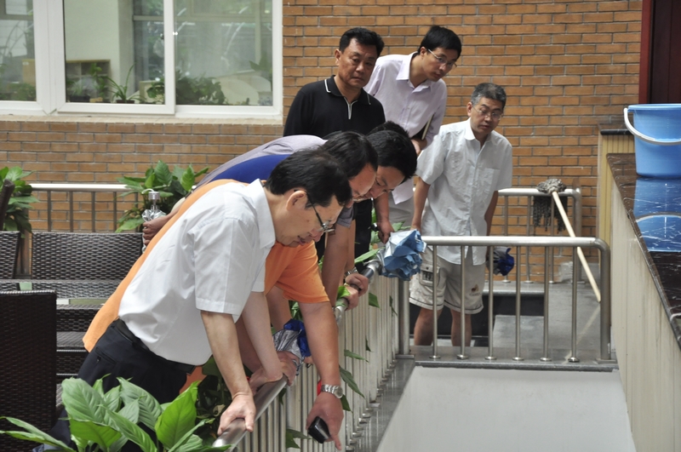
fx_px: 1870
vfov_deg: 13.8
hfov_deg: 20.6
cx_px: 340
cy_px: 226
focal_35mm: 99
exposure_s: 1/60
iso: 800
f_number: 5.3
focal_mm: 66
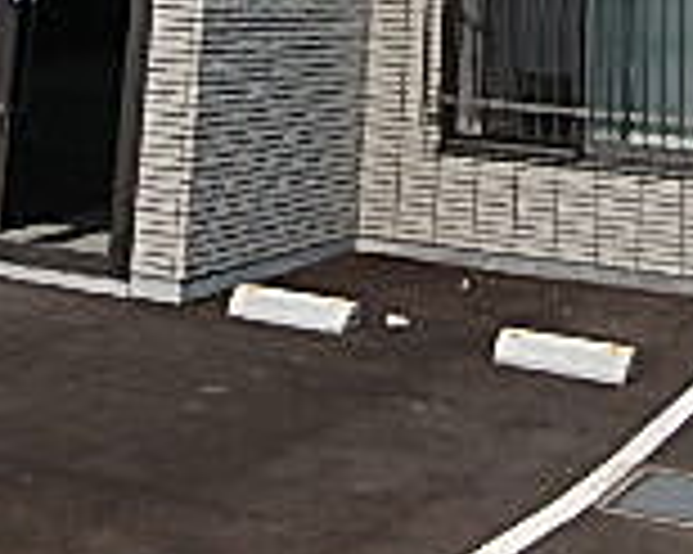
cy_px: -509
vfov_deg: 15.1
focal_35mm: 85
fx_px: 1742
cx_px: 392
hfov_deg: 22.5
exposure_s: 1/800
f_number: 6
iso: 125
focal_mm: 3.7
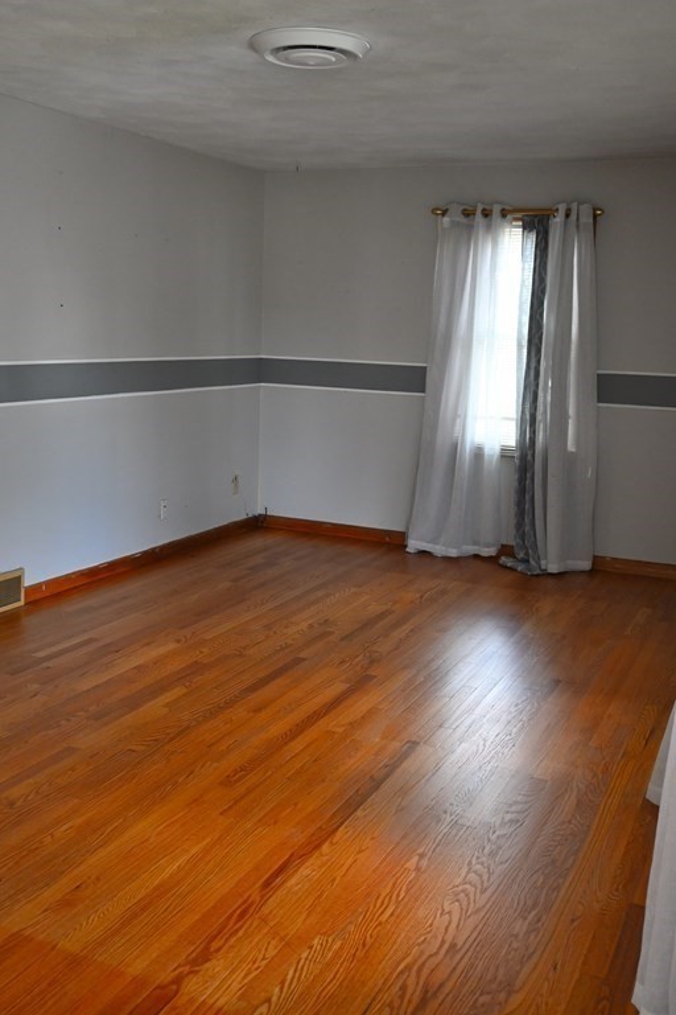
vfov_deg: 55.1
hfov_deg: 38.4
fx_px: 972
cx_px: 338
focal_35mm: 34
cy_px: 508
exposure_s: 1/125
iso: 1000
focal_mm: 23
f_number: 4.2
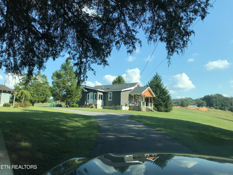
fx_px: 188
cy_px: 88
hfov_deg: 63.4
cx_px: 116
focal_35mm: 28
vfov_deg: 49.7
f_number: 1.8
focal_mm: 3.99
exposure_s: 1/1168
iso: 20
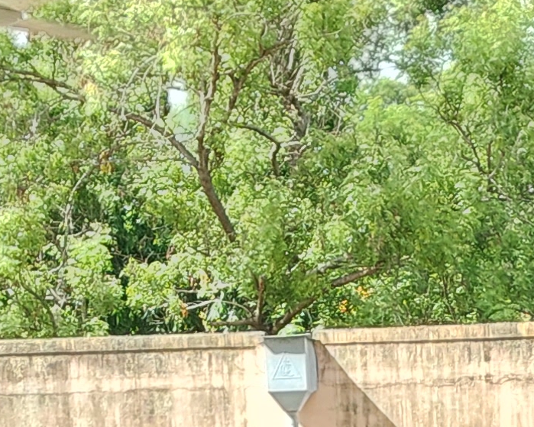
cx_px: 438
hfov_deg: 11.2
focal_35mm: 171
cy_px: 1001
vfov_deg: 8.3
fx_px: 2702
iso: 32
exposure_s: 1/100
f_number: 1.8
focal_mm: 4.6
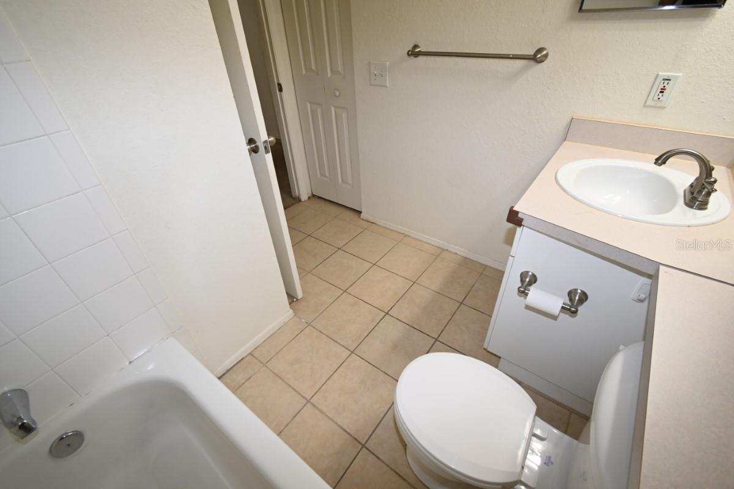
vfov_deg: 77.3
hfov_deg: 100.4
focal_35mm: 15
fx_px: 306
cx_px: 367
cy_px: 244
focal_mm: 10
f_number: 4.5
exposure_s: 1/60
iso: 360
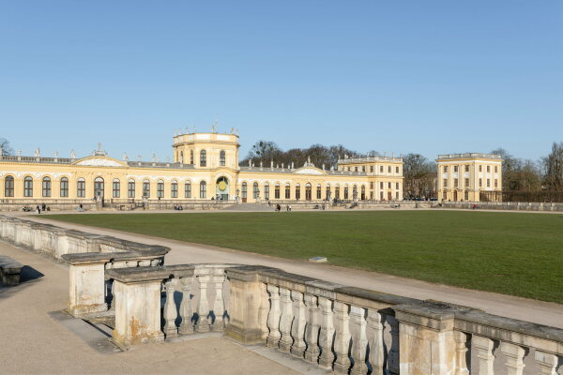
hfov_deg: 54.4
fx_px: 547
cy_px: 188
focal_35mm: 35
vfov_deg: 37.9
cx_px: 282
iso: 64
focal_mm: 35
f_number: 8
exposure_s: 1/320
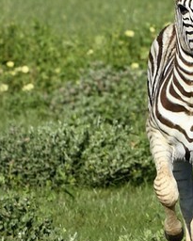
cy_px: -88
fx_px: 11724
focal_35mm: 1643
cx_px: 737
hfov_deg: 0.9
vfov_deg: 1.2
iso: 400
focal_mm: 280
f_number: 7.1
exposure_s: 1/2000
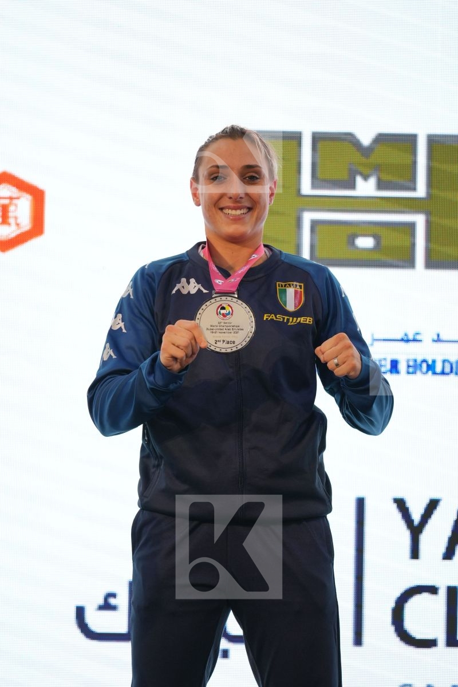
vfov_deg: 6.9
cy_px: 344
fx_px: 5725
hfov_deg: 4.6
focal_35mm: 300
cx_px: 229
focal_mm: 200
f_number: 2.8
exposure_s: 1/250
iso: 400
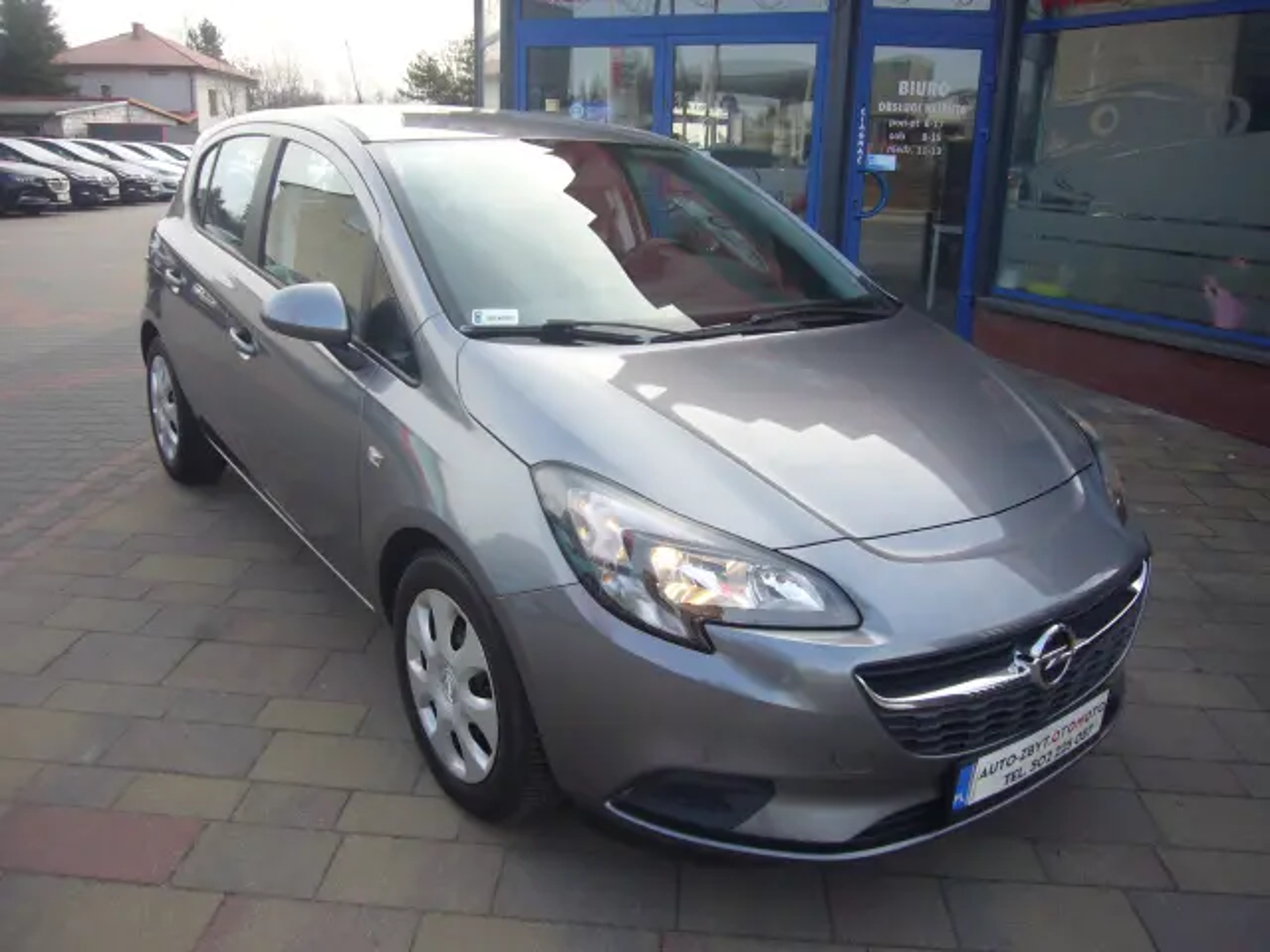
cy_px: 476
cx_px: 635
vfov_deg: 49.7
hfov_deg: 63.4
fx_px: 1027
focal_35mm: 28
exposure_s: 1/250
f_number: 2.8
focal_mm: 4.6
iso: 80
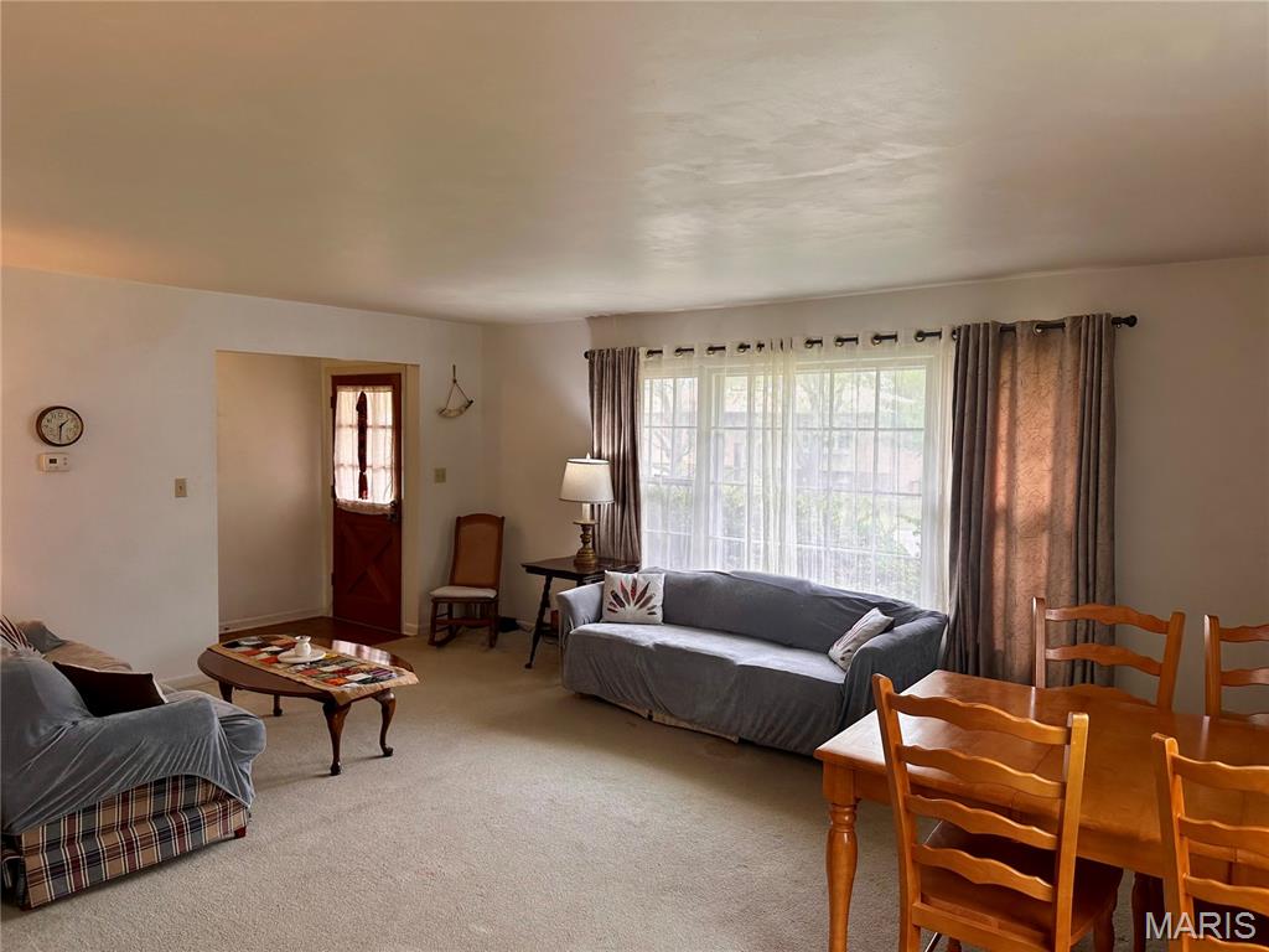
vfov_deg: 56.8
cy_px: 476
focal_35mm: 24
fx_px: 880
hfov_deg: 71.6
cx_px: 634
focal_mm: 6.86
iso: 64
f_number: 1.78
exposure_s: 1/237
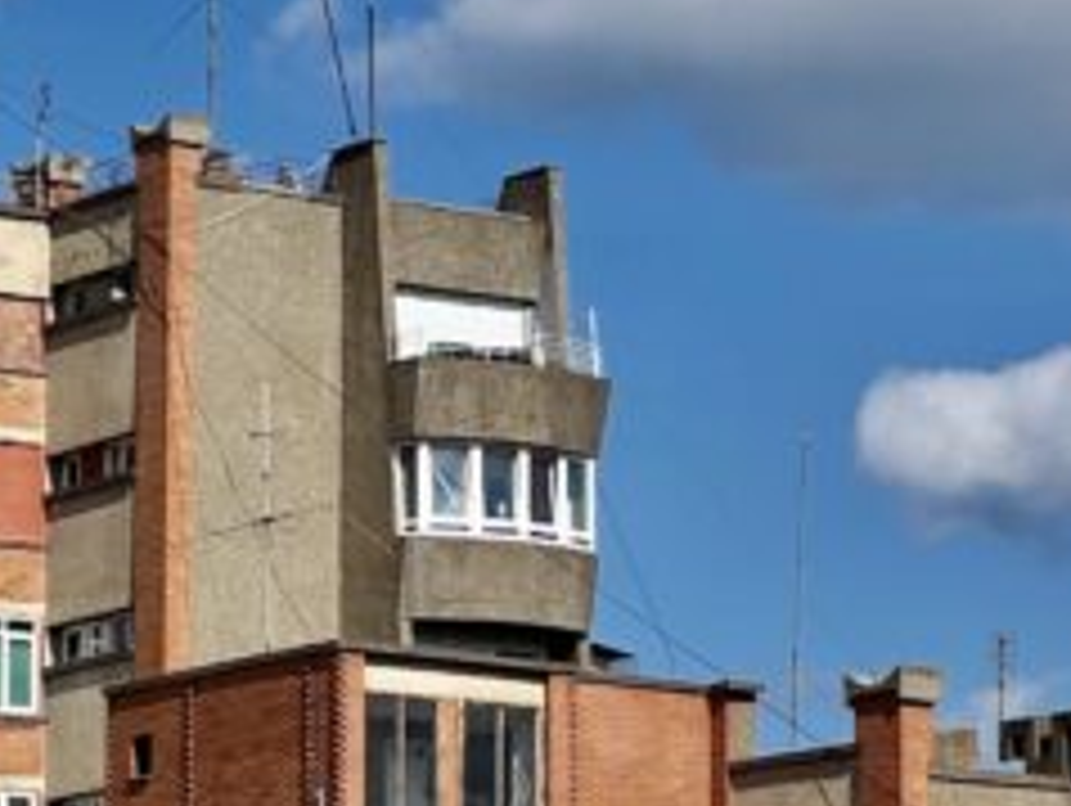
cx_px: 189
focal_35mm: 225
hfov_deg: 8.8
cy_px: 797
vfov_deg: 6.6
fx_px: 6968
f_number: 2.8
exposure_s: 1/1292
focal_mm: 9
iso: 32
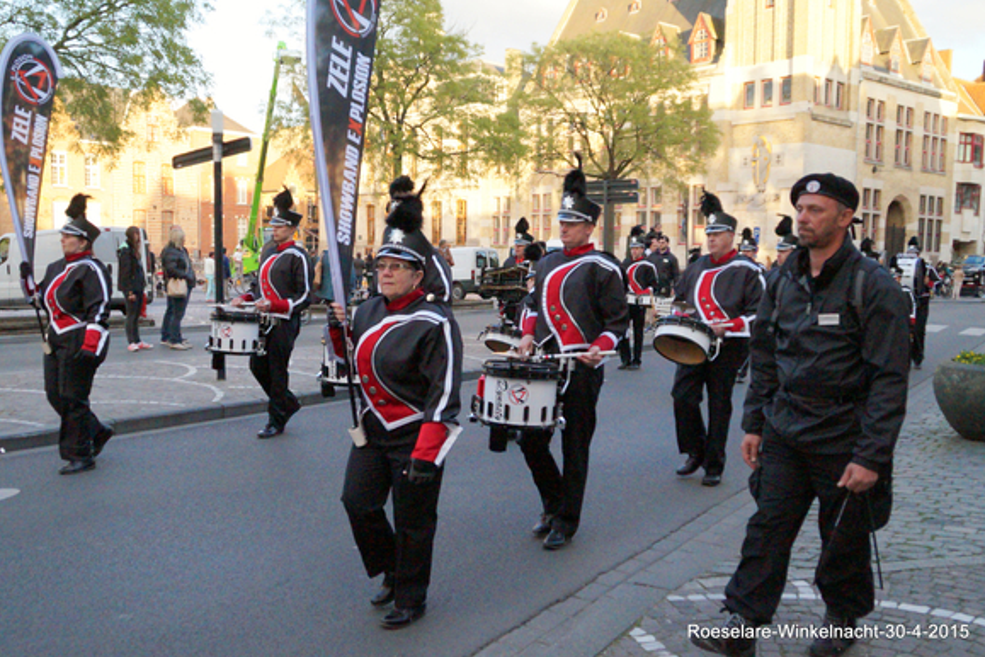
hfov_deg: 65.5
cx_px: 481
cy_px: 322
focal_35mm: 28
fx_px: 766
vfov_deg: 46.4
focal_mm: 18
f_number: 4
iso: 3200
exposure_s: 1/2000
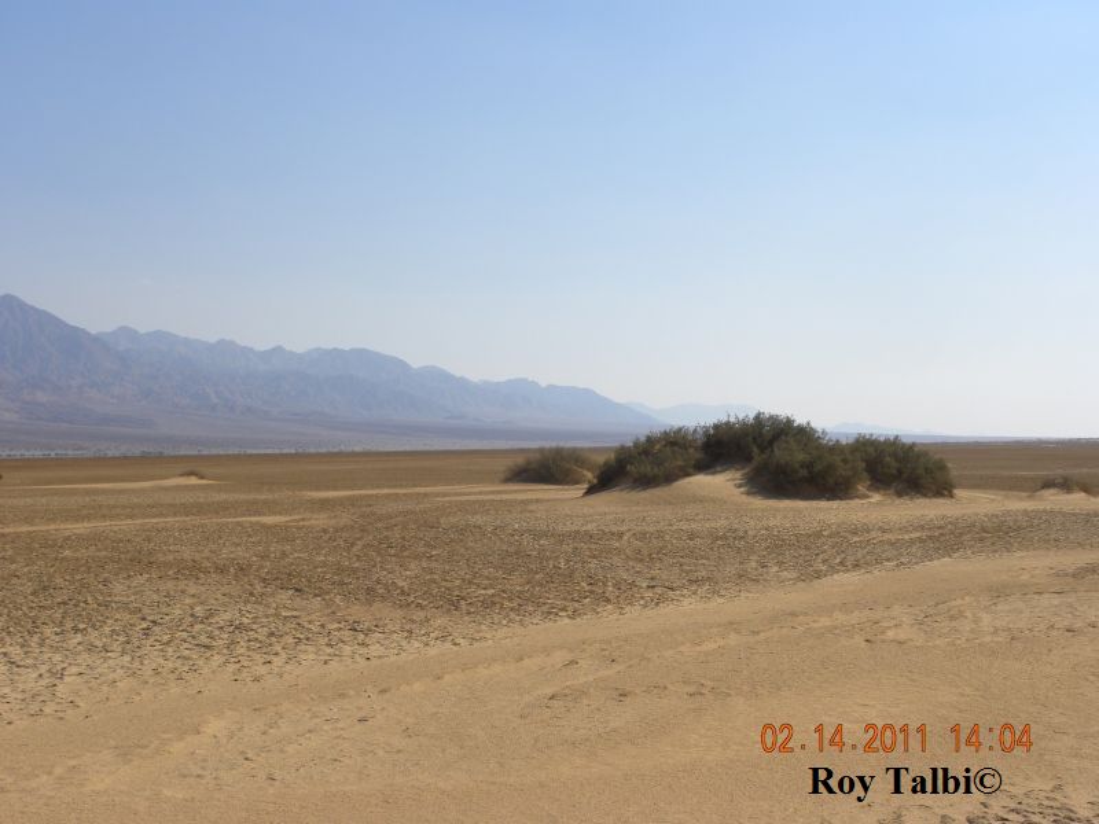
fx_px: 1651
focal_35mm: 52
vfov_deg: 28.0
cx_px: 550
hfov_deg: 36.8
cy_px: 412
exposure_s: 1/482
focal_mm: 9.2
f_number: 6.3
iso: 64
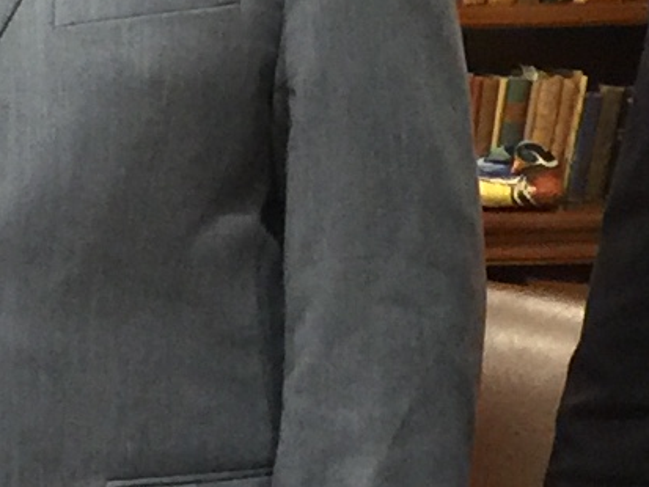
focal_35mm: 229
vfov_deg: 6.4
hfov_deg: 7.9
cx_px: -959
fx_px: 4295
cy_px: 652
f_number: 2.2
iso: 80
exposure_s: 1/15
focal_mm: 4.15
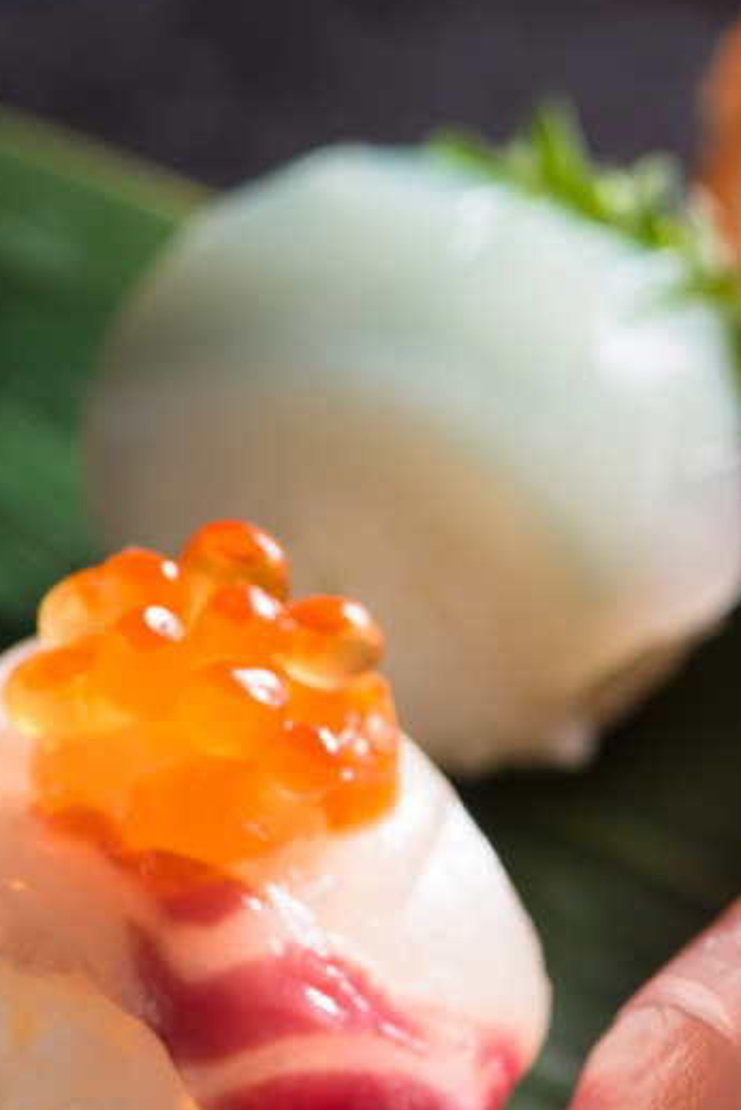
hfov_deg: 5.7
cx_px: 737
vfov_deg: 8.5
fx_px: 7466
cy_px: 549
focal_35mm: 242
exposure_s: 1/200
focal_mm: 105
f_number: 7.1
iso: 640
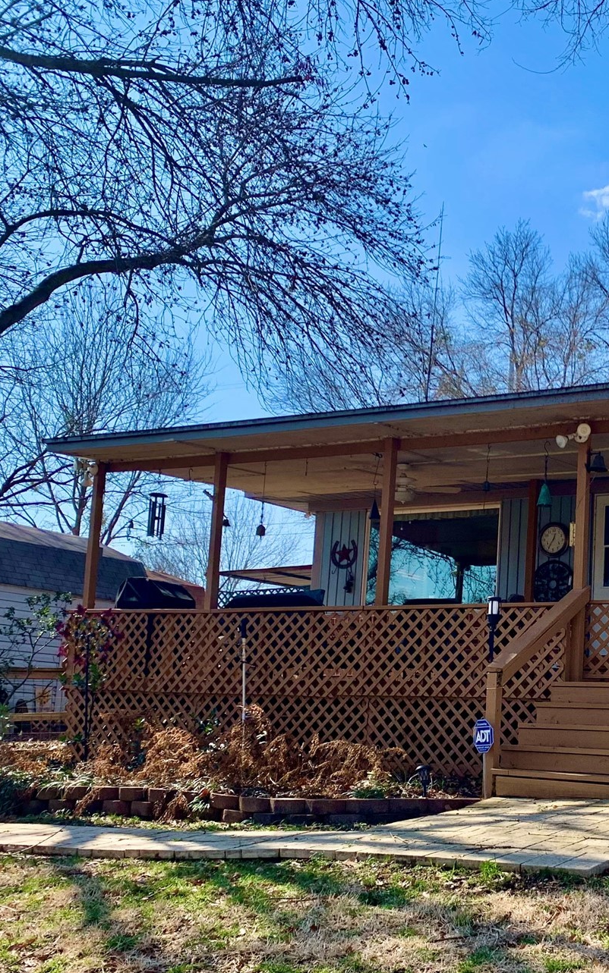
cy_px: 562
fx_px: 1168
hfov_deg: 27.5
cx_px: 612
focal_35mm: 44
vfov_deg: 45.1
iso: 25
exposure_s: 1/1350
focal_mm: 4.25
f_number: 1.8
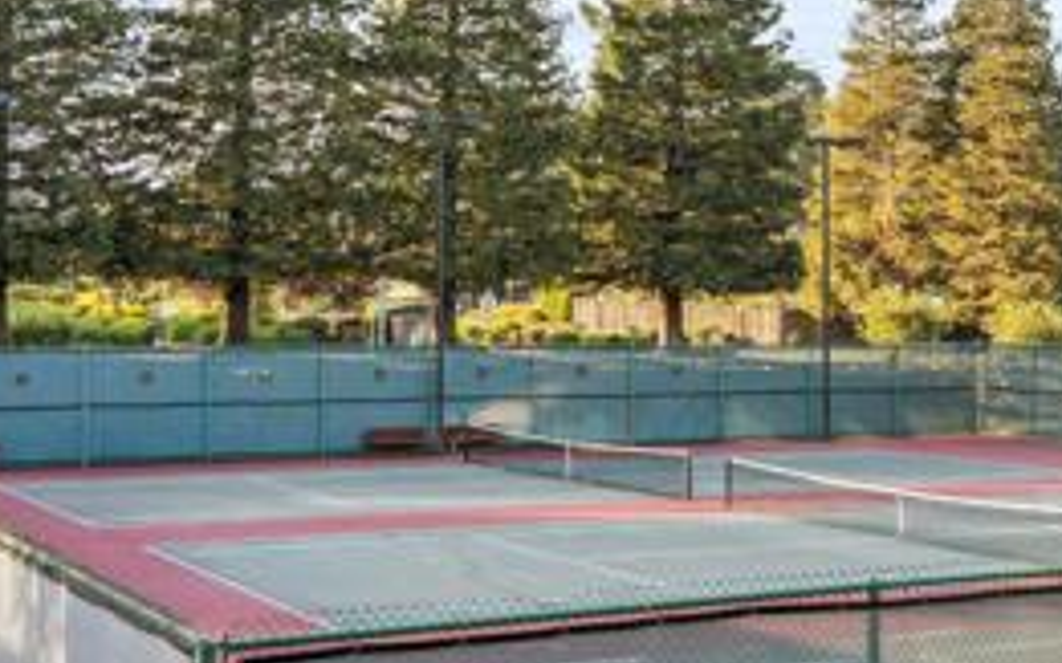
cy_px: 197
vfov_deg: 18.5
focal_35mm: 70
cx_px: 895
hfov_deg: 28.6
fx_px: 2026
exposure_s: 1/250
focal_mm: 28
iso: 250
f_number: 7.1
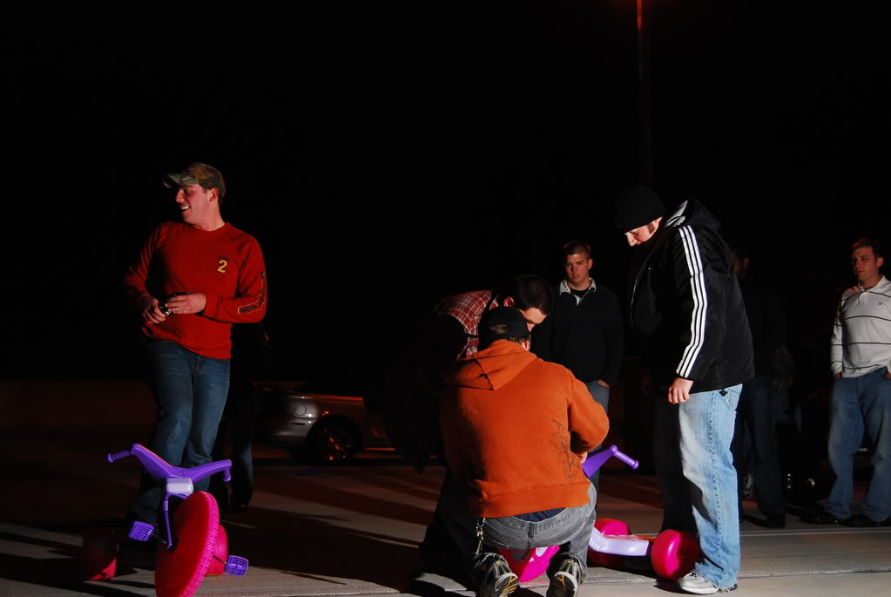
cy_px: 298
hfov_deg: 41.1
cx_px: 446
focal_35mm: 48
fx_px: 1190
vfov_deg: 28.2
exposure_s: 1/80
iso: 400
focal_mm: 32
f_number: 5
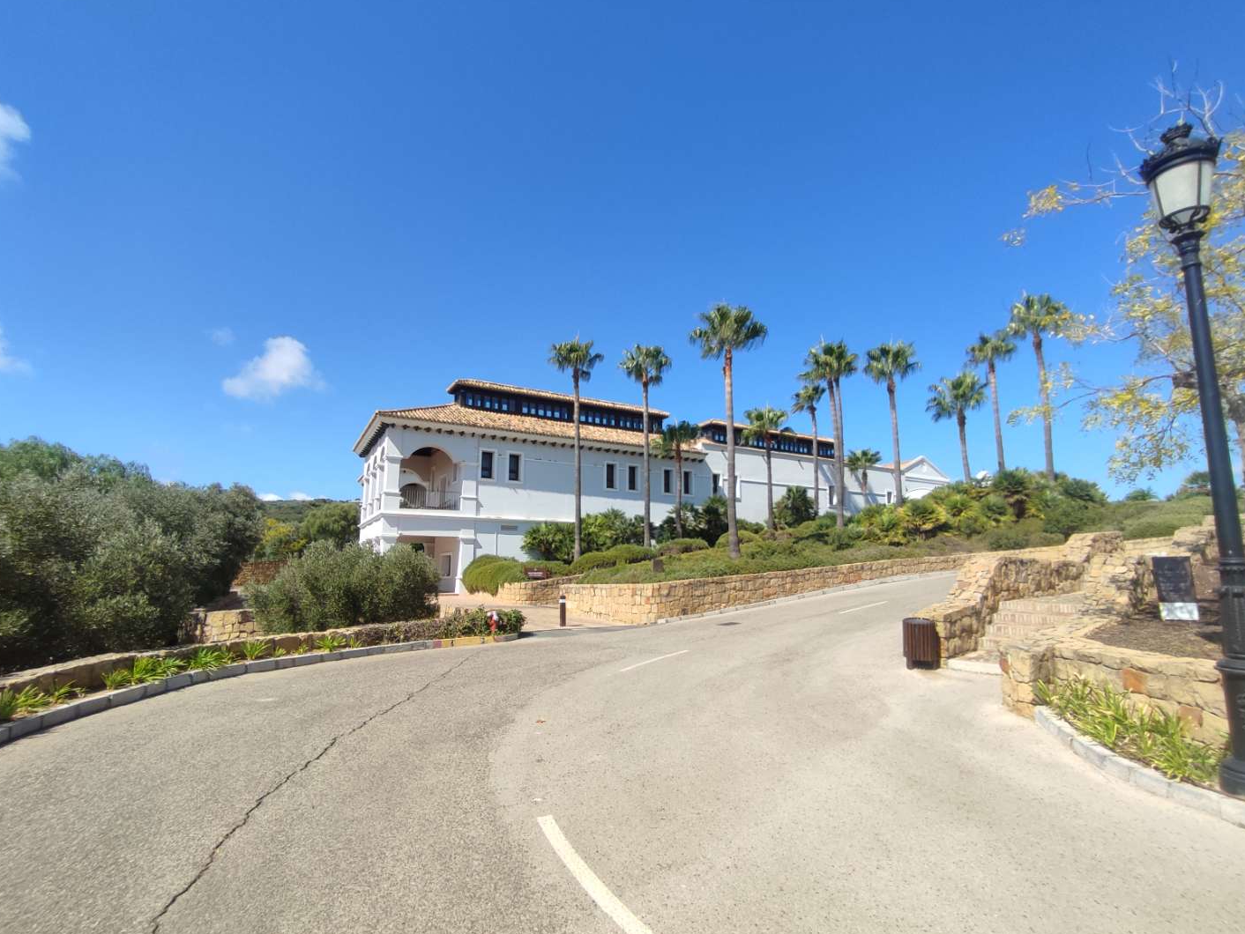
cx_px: 634
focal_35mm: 17
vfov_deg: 74.7
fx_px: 612
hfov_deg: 91.0
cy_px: 484
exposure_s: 1/1012
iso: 50
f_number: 2.2
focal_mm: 1.65
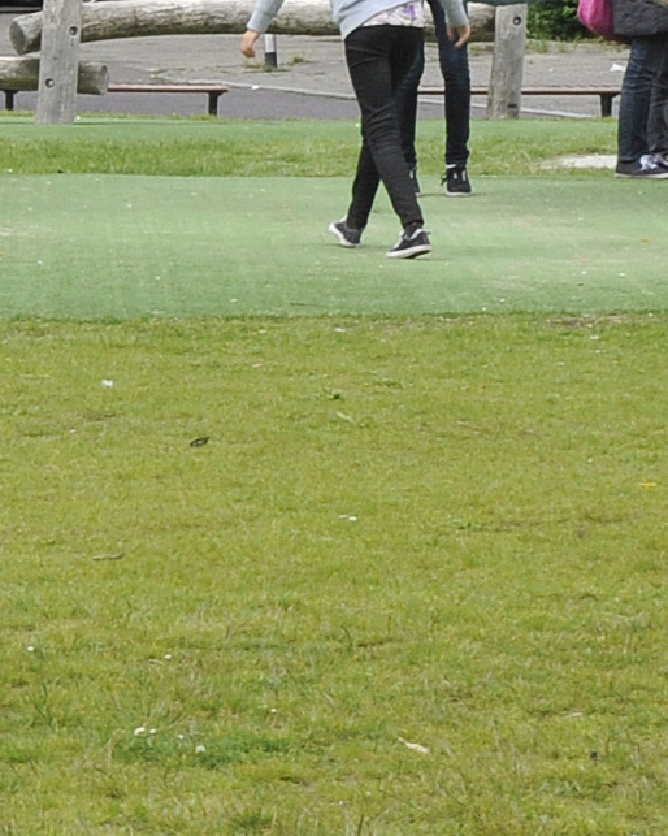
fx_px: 7368
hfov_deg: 5.1
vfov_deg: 6.5
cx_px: -765
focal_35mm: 298
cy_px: 224
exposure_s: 1/400
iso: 1000
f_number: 11
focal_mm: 48
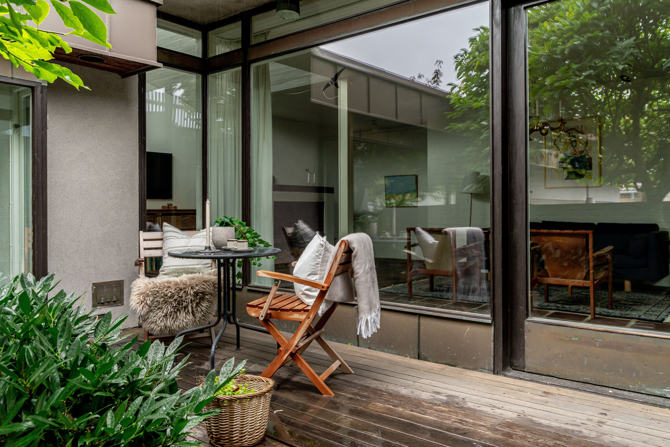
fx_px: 521
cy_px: 224
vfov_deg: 46.4
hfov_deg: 65.5
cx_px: 335
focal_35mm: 28
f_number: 9
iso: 2000
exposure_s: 1/60
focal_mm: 28
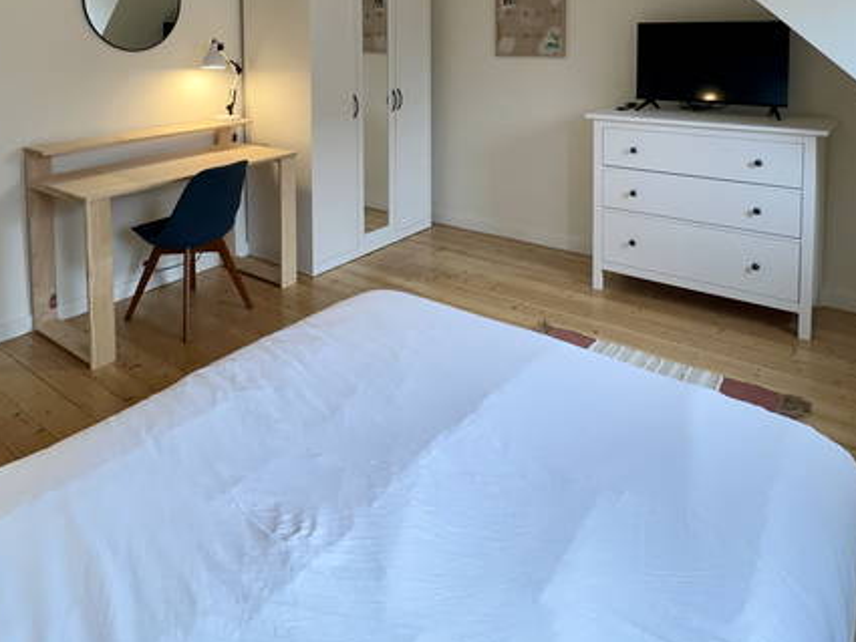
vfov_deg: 48.0
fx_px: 643
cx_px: 377
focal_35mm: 26
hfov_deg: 67.1
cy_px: 72
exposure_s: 1/100
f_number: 2.2
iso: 80
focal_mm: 2.22
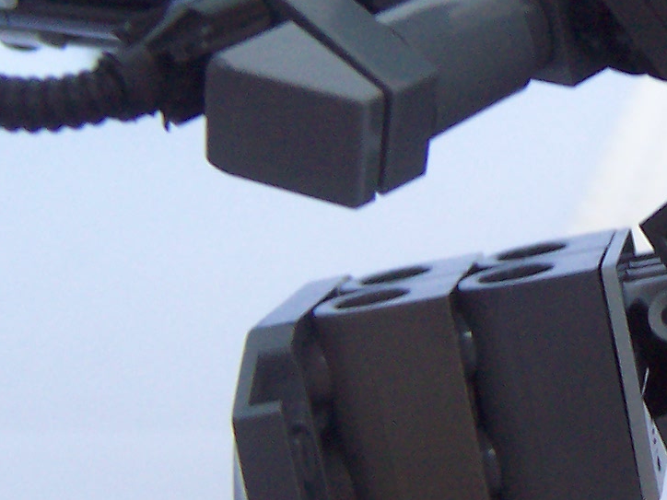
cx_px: 810
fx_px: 1946
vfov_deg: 14.5
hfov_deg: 18.4
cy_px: 86
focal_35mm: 101
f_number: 2.8
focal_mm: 5.6
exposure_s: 1/20
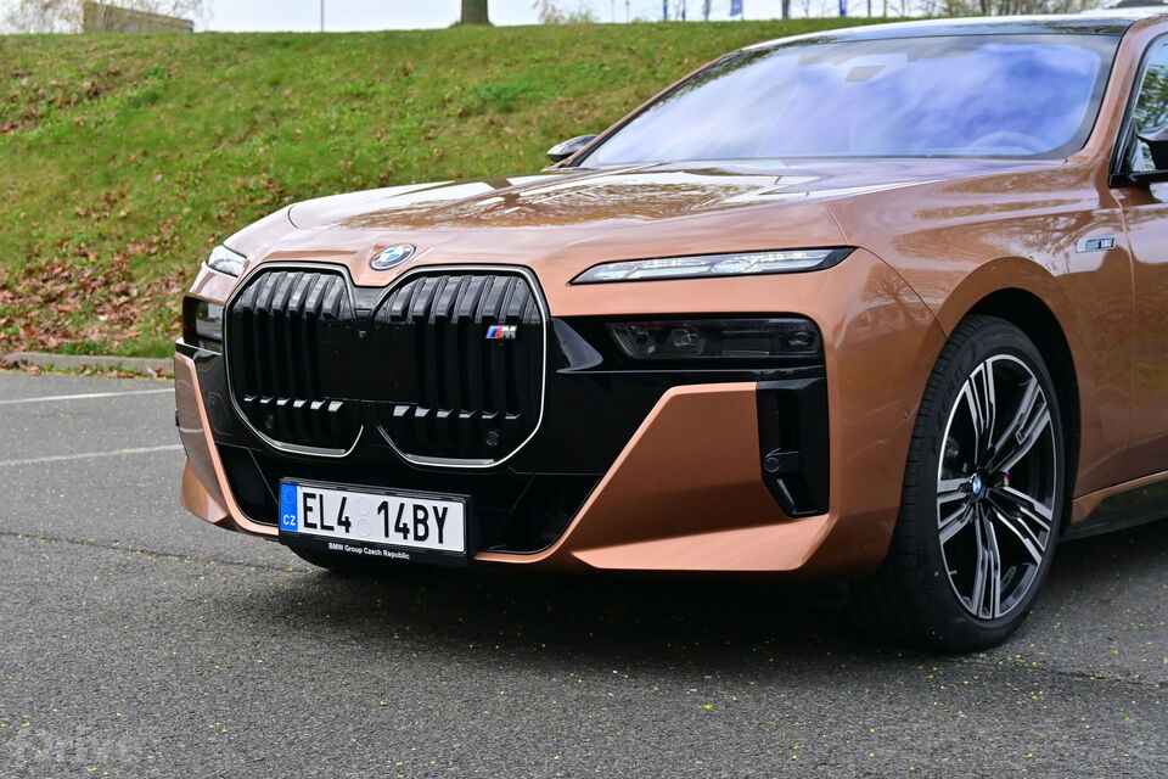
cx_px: 584
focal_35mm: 64
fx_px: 2093
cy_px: 390
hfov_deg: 31.2
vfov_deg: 21.1
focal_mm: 43
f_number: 6
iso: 400
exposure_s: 1/800
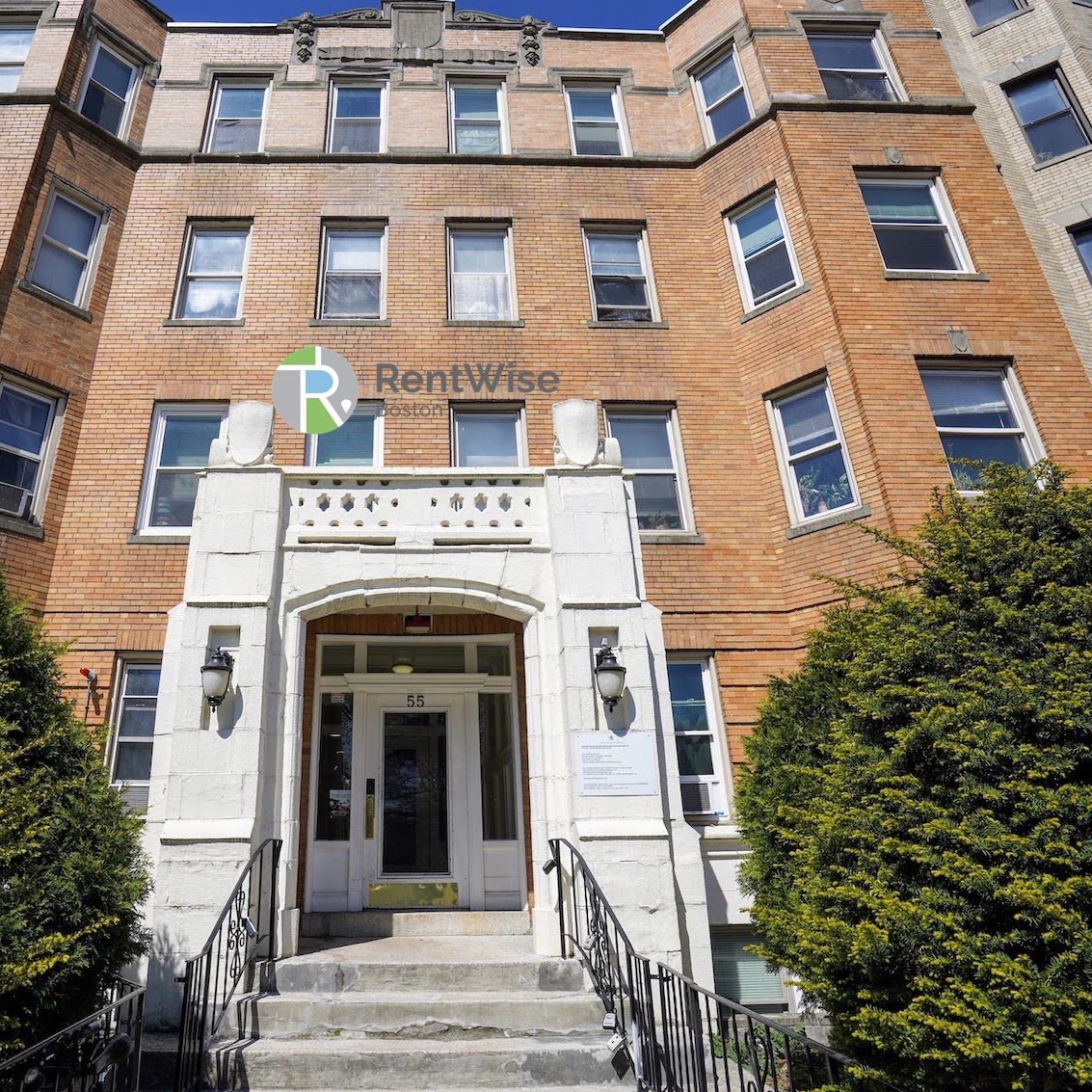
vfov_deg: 72.1
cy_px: 531
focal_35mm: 21
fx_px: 749
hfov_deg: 71.3
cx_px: 429
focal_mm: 16
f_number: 7.1
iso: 100
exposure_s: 1/500
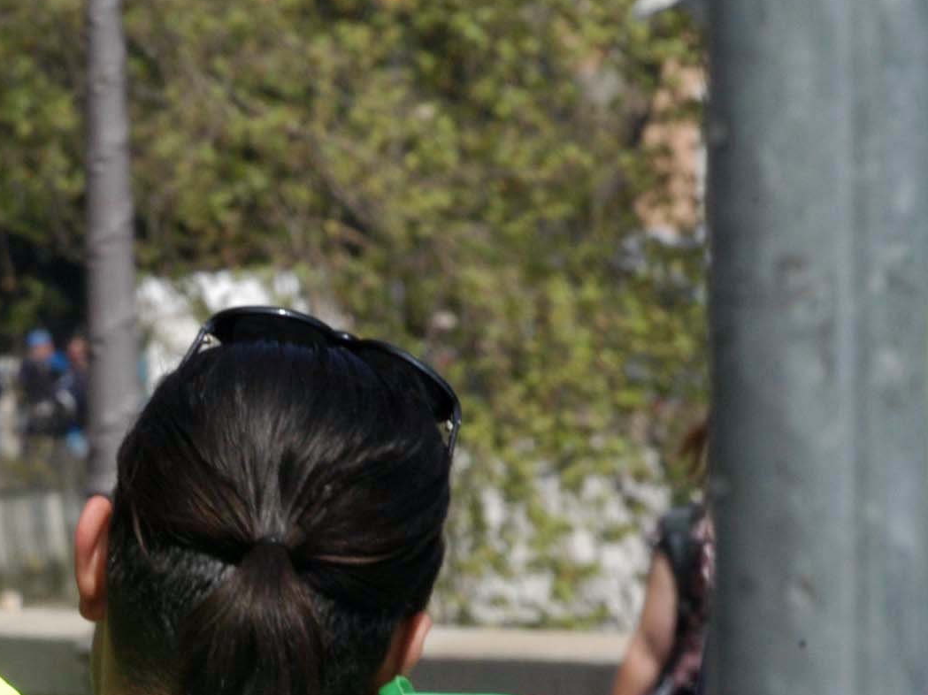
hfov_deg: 2.7
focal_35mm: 723
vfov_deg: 2.1
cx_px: -175
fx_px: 19386
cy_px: 793
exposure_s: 1/160
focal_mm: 175
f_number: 22
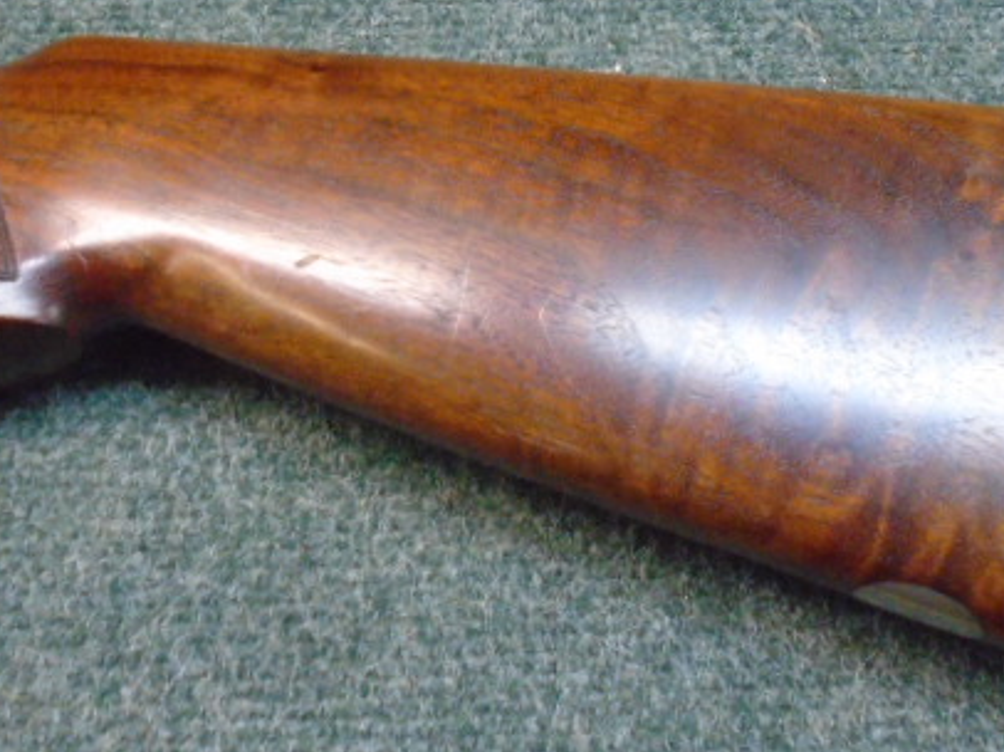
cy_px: 200
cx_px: 556
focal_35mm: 41
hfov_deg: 45.7
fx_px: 1188
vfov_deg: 34.5
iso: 800
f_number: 3.2
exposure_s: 1/60
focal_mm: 4.6
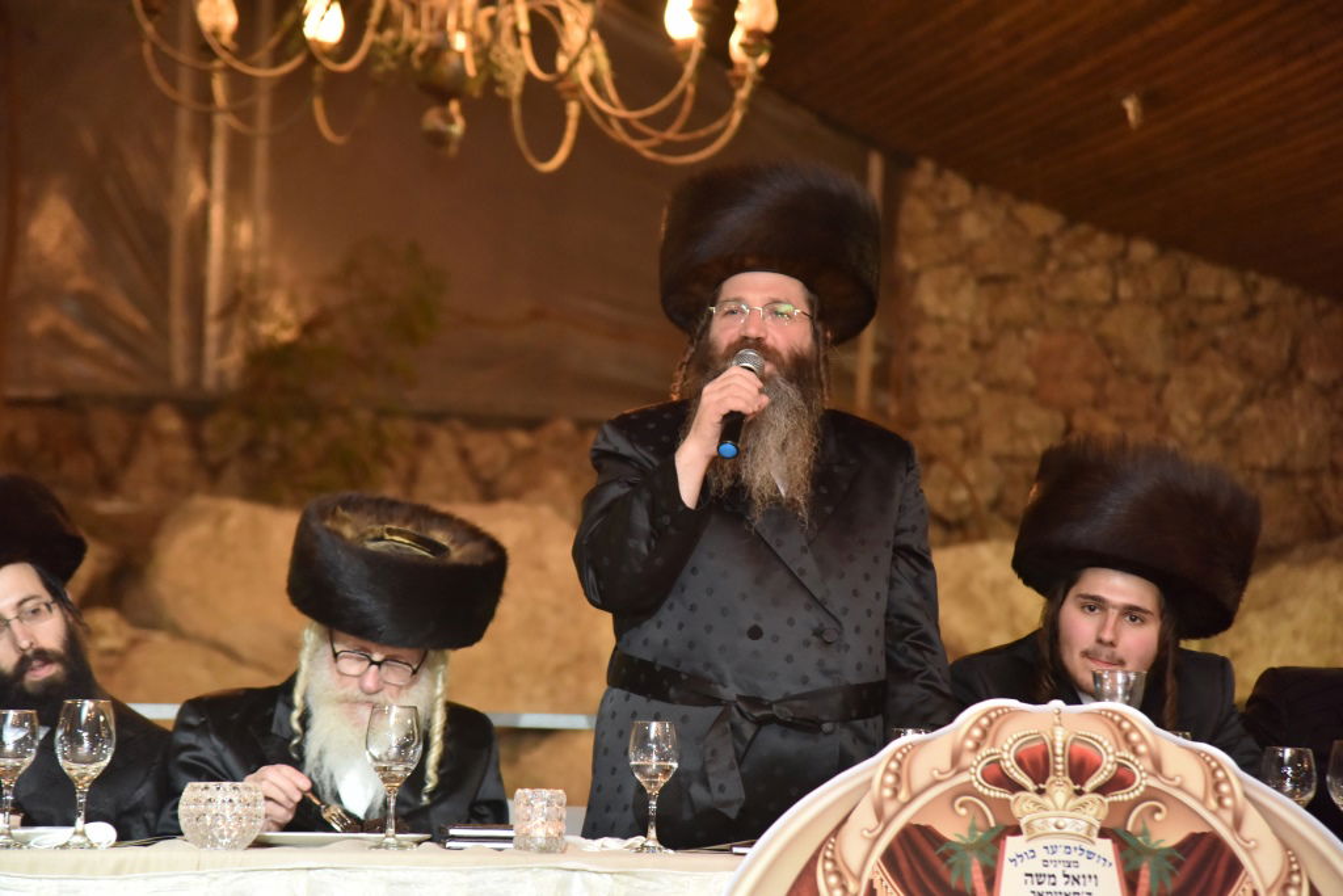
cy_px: 448
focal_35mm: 120
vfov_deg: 11.4
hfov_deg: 17.1
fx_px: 4477
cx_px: 672
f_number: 4
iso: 2000
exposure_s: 1/100
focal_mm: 120
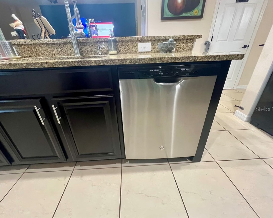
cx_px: 133
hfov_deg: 100.7
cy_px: 109
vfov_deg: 88.0
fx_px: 113
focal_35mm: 14
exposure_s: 1/60
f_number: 1.8
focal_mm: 1.57
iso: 800
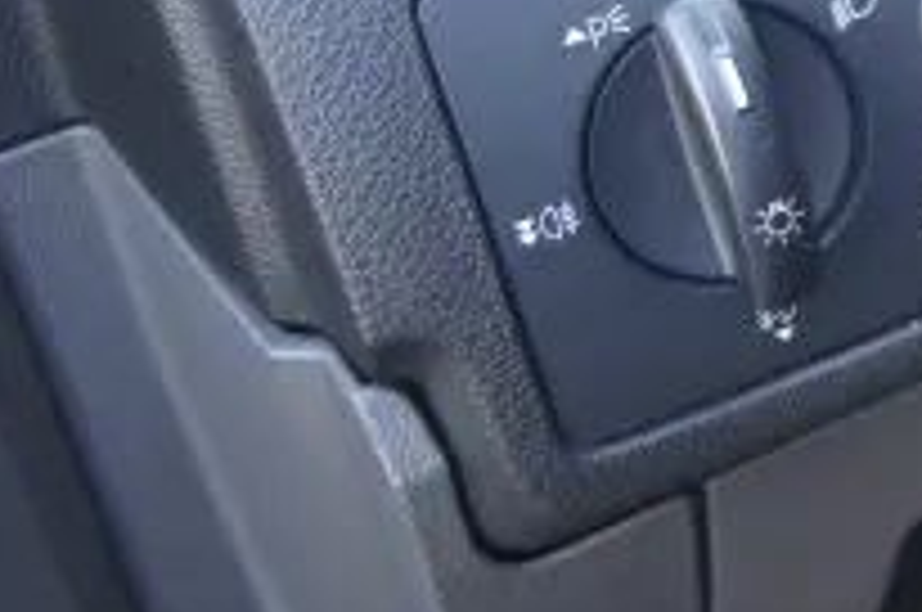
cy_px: 81
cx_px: 1313
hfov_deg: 18.1
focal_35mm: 103
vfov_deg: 13.2
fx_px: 2634
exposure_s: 1/40
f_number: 4
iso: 500
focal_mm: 22
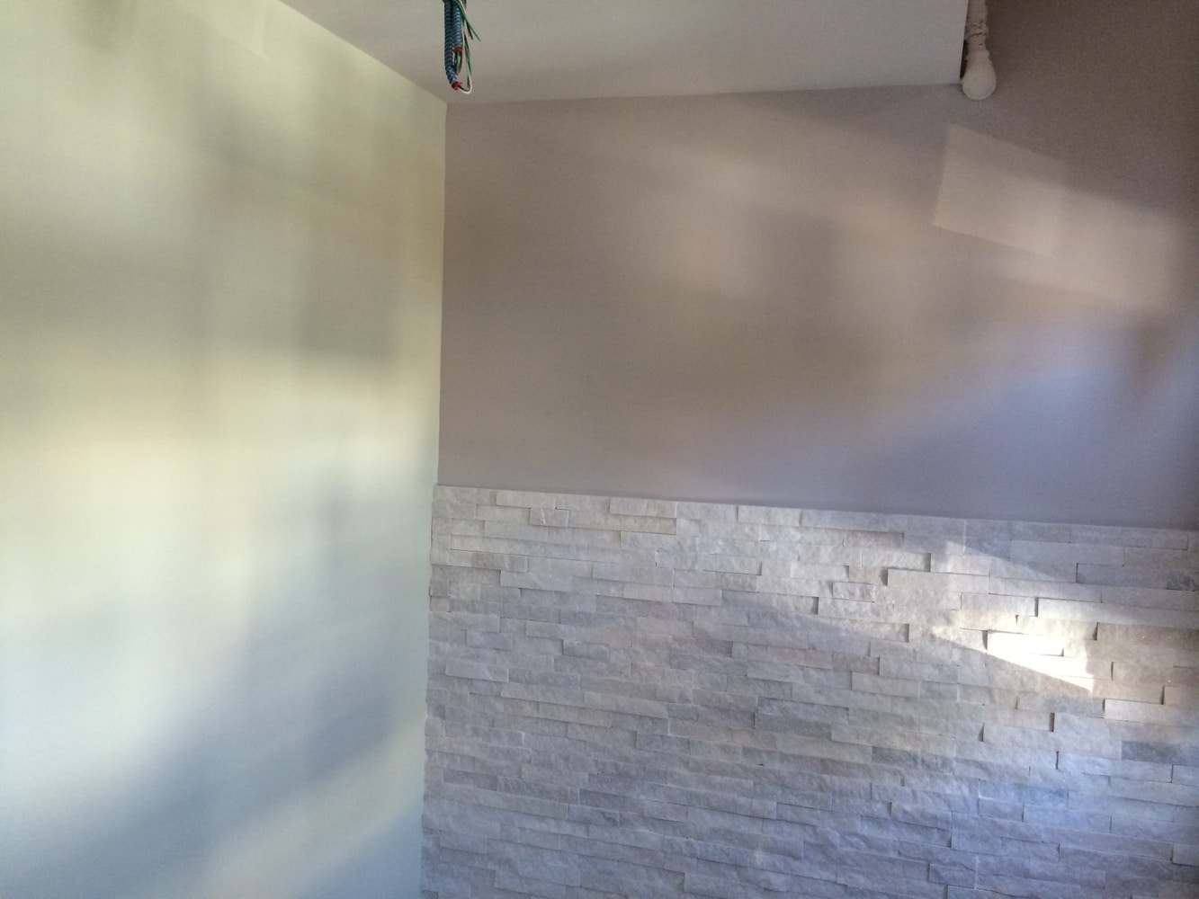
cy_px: 450
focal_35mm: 30
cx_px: 600
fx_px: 1039
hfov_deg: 60.0
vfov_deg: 46.8
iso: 50
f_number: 2.2
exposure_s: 1/30
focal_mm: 4.12
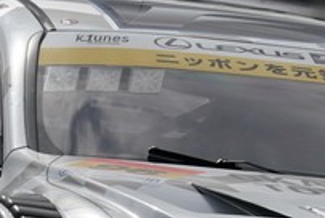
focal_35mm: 2123
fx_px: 19194
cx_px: 219
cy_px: 210
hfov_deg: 1.0
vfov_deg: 0.6
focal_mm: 600
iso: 200
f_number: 11
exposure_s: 1/800
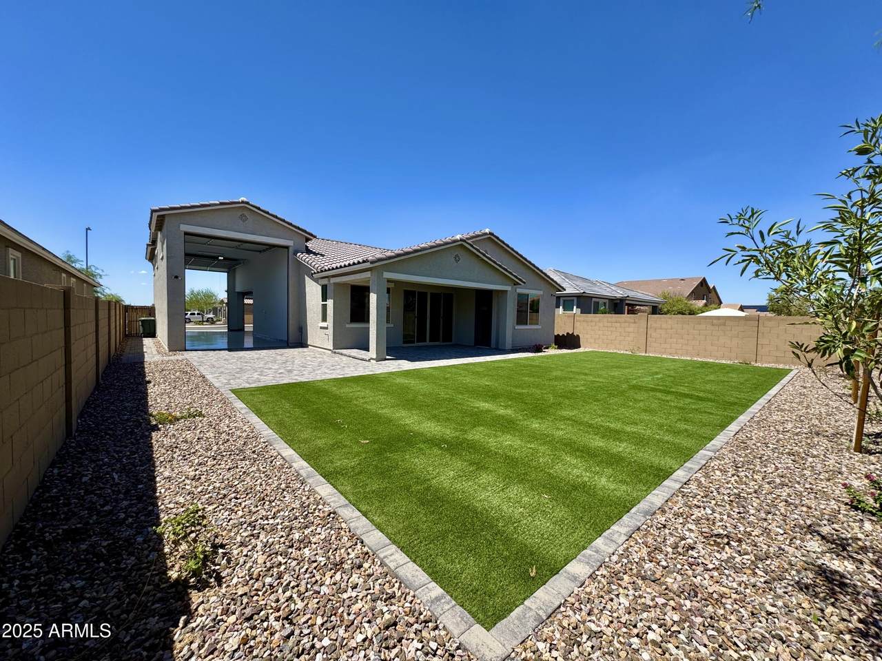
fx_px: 357
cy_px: 330
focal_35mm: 14
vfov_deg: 85.7
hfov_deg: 102.1
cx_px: 441
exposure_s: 1/1536
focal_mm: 2.22
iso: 40
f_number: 2.2
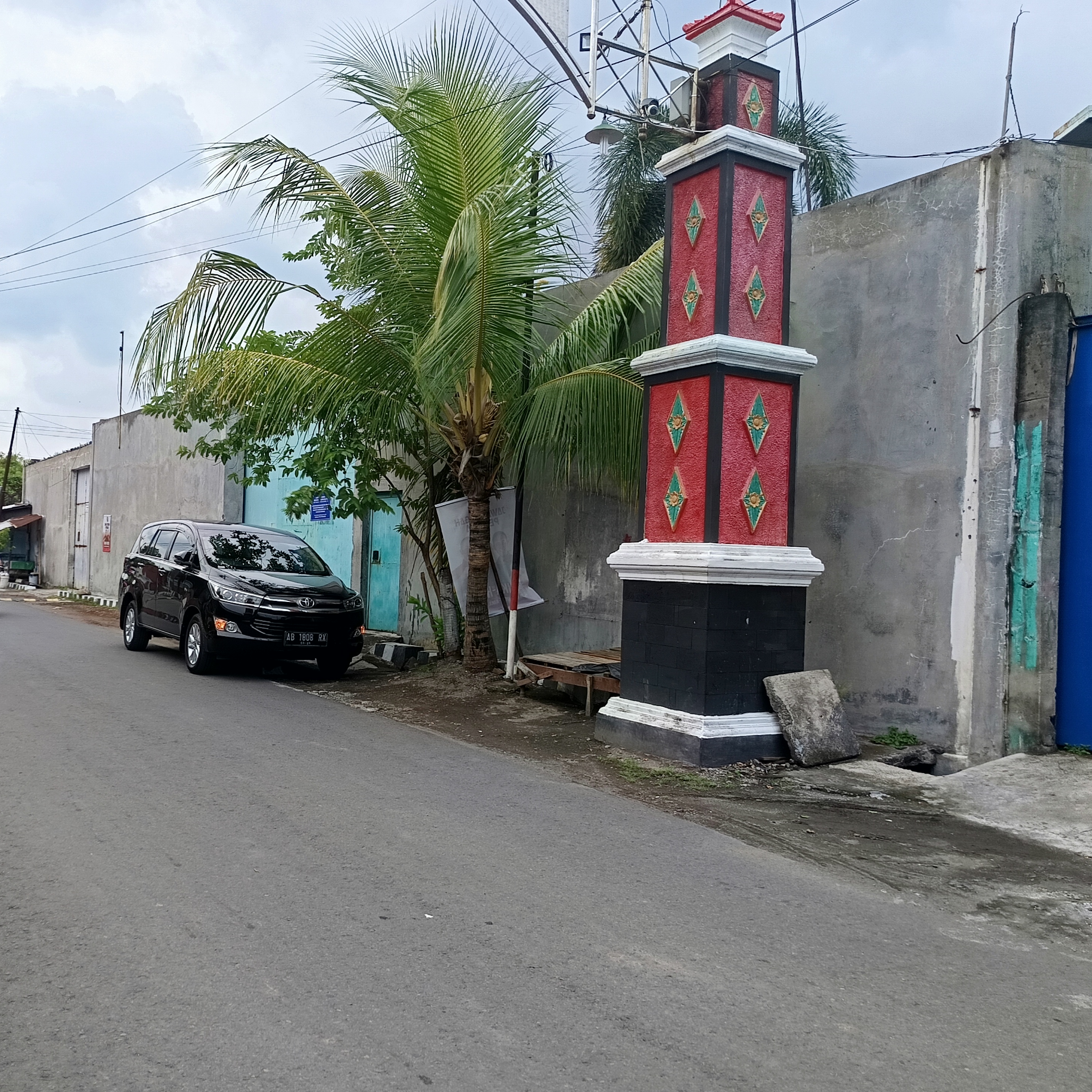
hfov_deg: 55.5
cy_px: 558
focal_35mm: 29
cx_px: 491
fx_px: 1035
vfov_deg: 55.6
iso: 50
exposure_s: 1/286
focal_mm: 5.31
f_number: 1.7
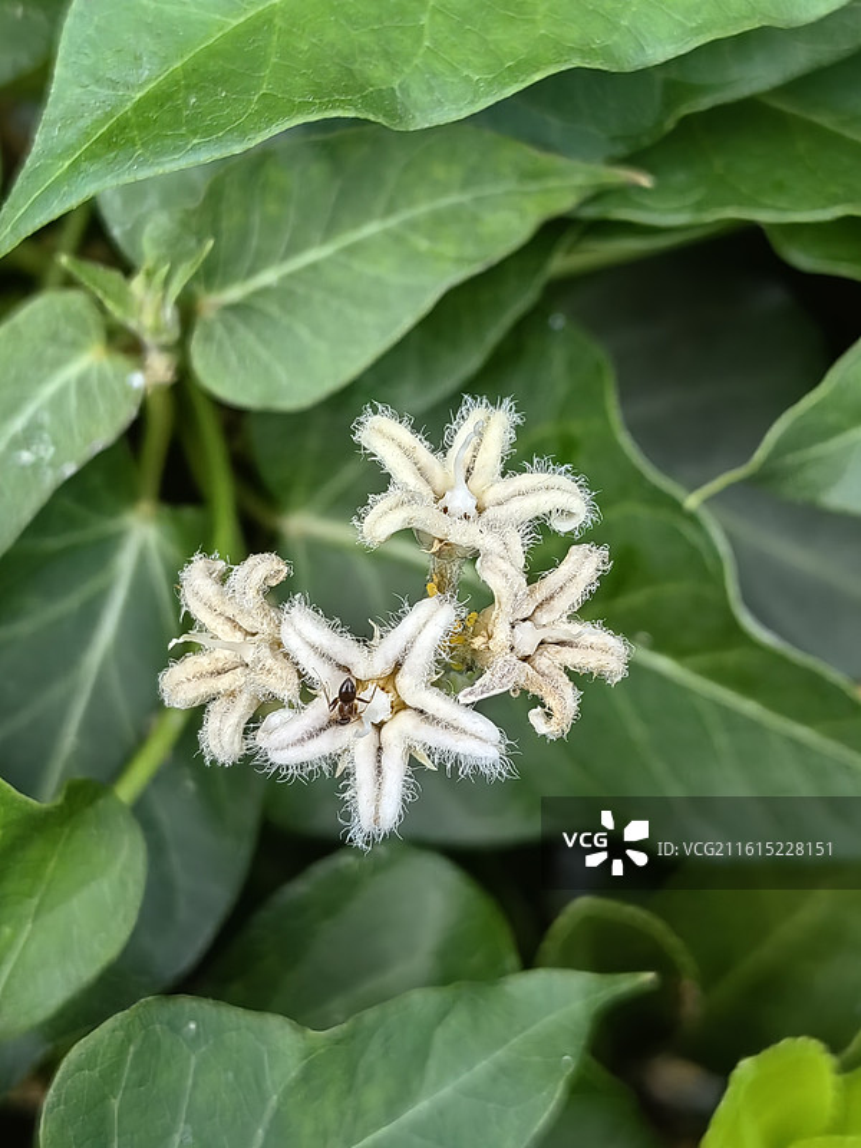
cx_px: 430
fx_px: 1791
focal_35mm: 54
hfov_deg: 27.0
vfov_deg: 35.5
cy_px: 574
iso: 50
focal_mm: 5.52
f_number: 1.9
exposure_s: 1/165
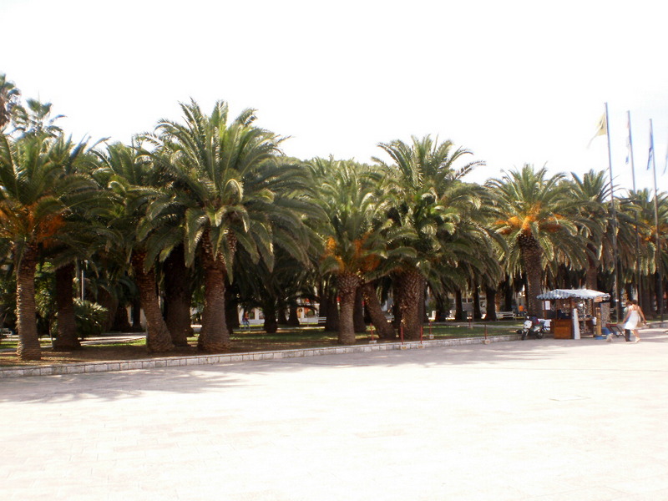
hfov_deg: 49.0
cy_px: 250
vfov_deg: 37.7
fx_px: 733
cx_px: 334
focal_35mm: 38
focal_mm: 6.3
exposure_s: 1/320
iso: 100
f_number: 4.6
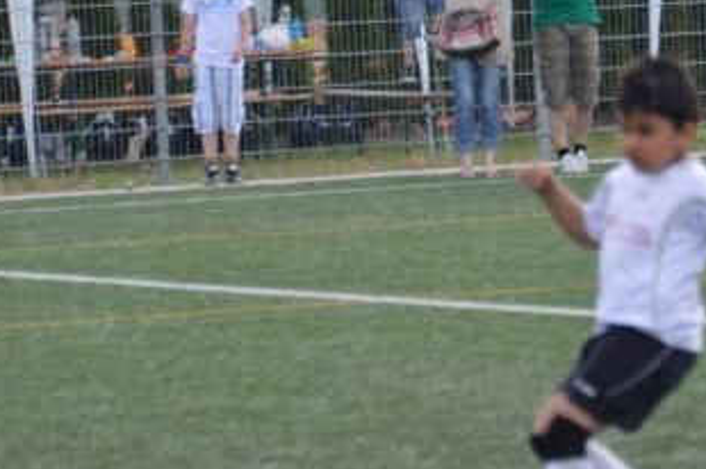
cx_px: 487
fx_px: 7405
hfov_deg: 5.5
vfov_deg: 3.6
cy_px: 231
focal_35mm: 378
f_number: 5.6
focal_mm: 130
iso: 400
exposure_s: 1/800
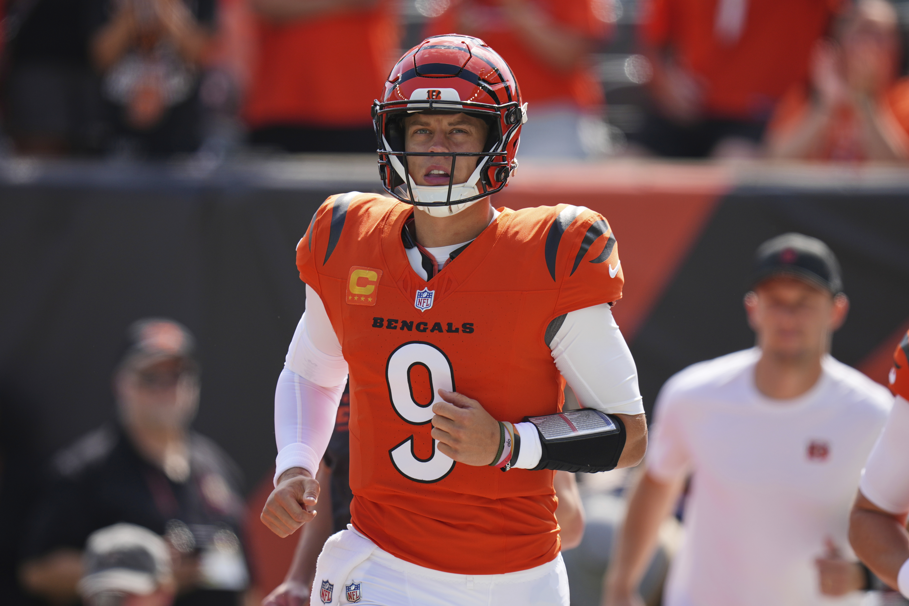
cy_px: 303
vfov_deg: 2.3
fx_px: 15149
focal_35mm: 600
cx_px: 454
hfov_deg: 3.4
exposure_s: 1/1600
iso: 125
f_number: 2.8
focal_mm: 400
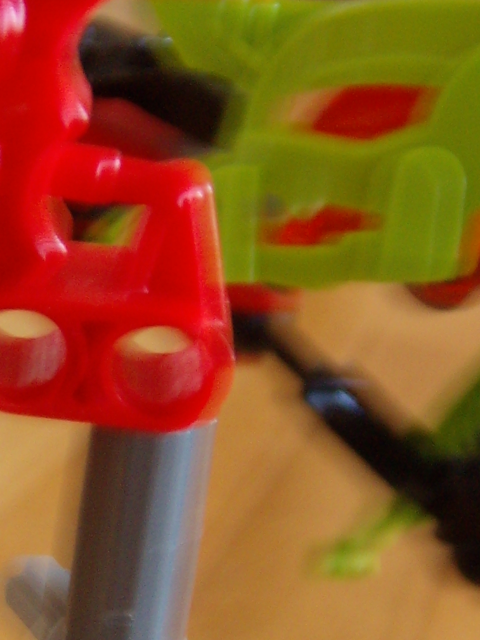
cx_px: 74
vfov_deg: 18.6
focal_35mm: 106
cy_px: 309
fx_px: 1961
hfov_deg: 13.9
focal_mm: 6.4
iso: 100
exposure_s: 1/4.52
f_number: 3.5
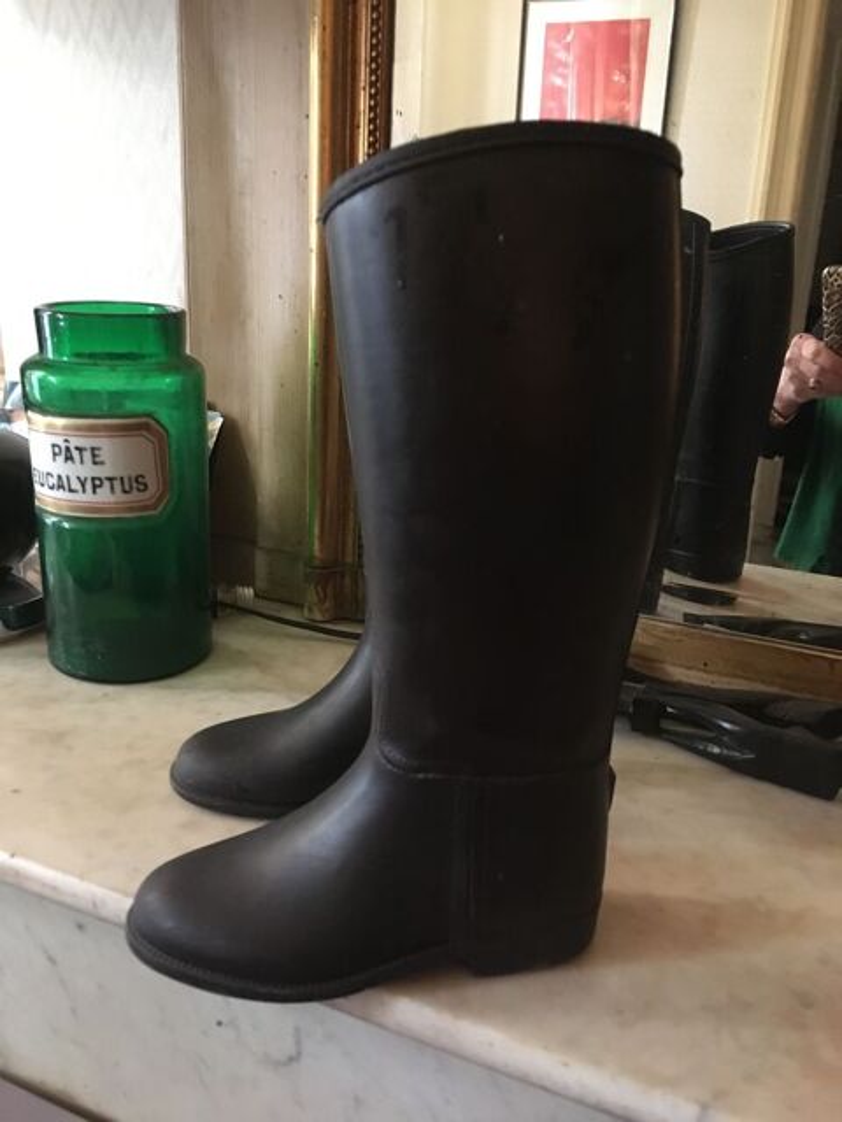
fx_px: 941
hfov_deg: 48.2
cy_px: 561
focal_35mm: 29
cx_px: 421
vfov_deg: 61.7
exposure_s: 1/17
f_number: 2.2
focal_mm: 4.15
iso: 320
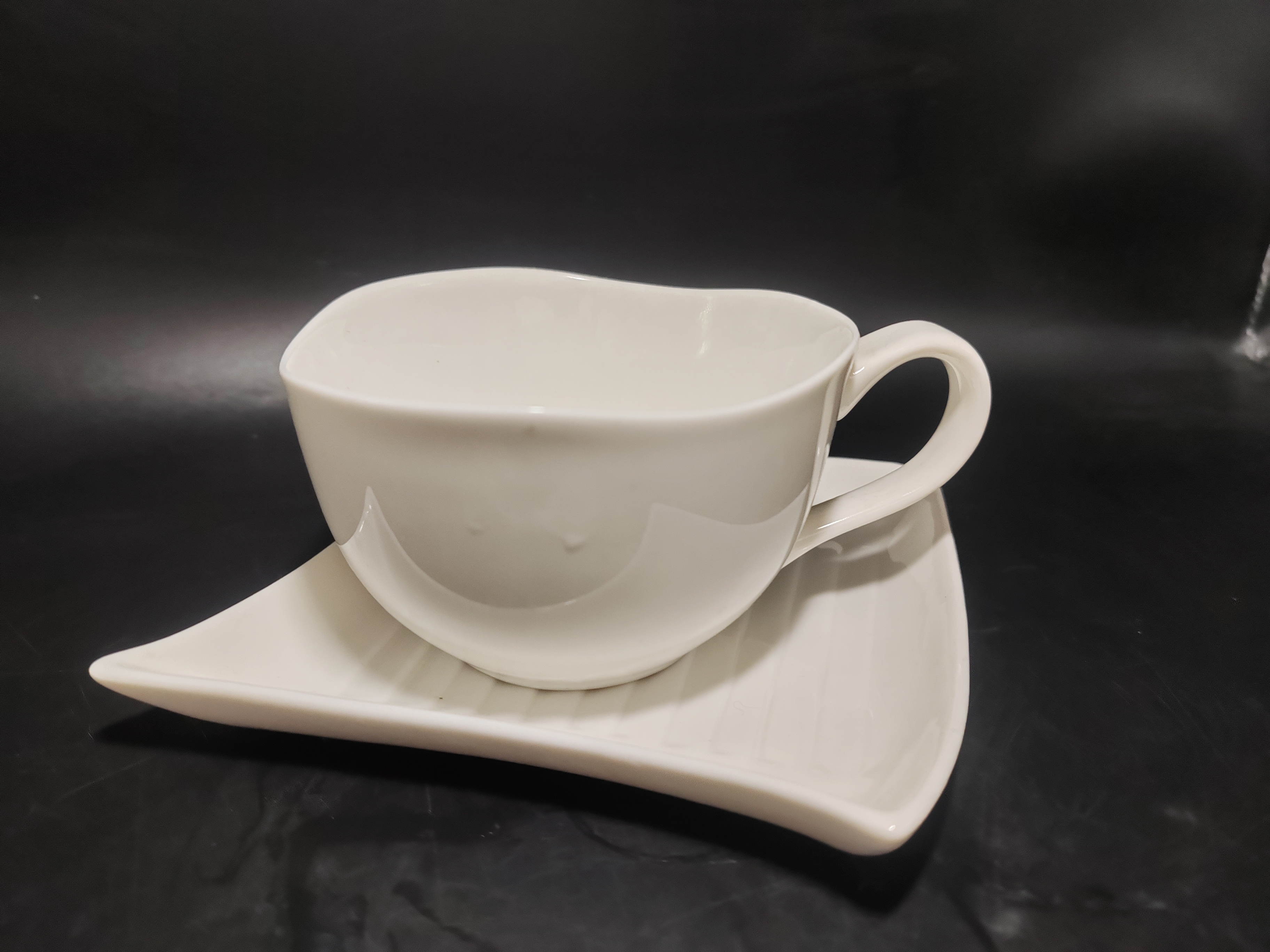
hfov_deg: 65.3
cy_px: 476
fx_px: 991
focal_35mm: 27
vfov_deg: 51.4
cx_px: 635
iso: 3200
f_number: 1.8
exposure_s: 1/50
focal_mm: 6.14
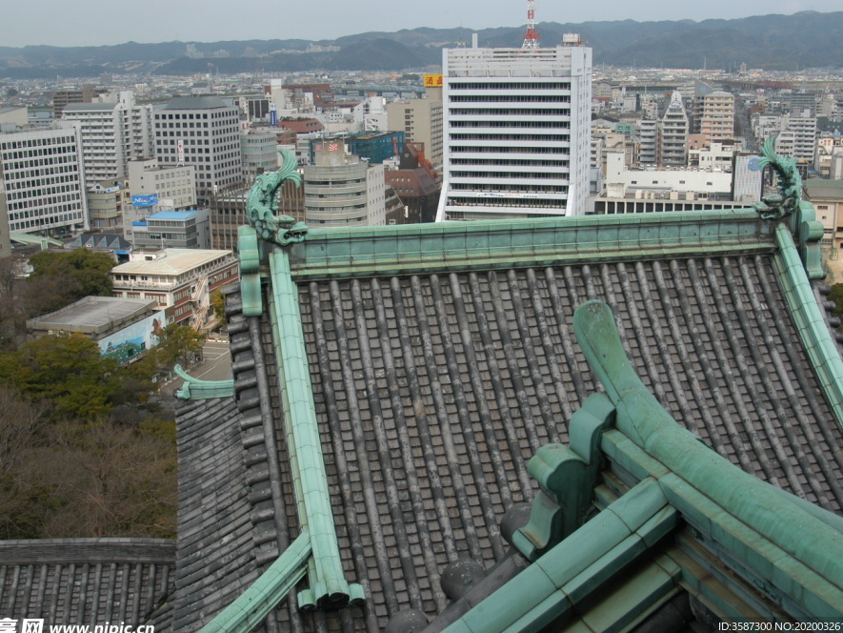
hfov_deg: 46.8
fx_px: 974
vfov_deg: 36.0
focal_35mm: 40
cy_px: 321
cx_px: 441
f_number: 9
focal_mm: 24
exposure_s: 1/320
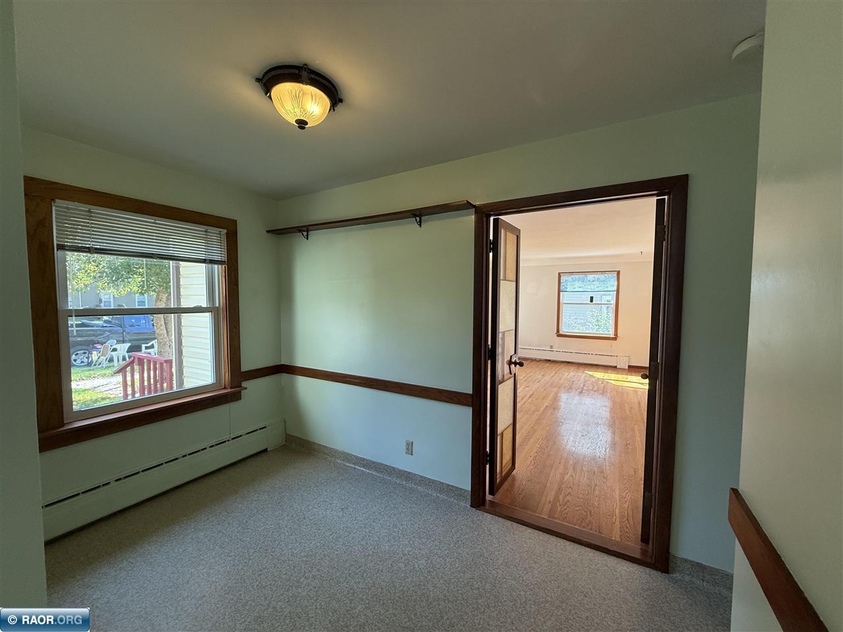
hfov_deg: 102.1
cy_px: 316
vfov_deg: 85.7
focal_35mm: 14
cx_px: 422
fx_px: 341
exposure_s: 1/120
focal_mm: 2.22
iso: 200
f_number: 2.2
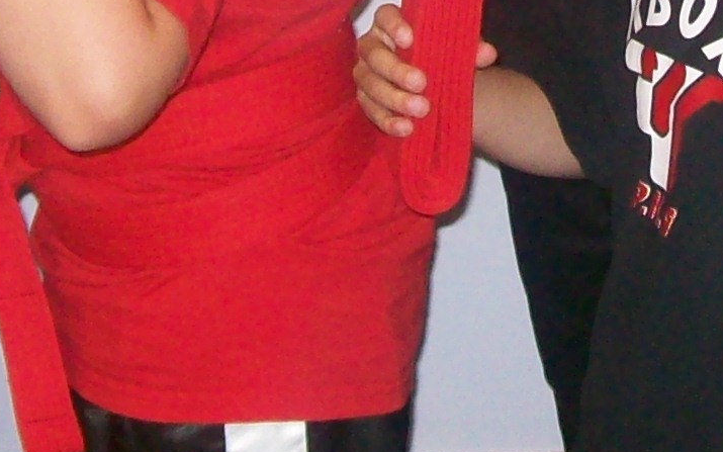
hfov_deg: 13.7
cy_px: -252
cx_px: 616
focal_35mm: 152
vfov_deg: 8.4
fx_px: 2995
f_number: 2.7
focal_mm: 6
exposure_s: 1/64
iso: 200
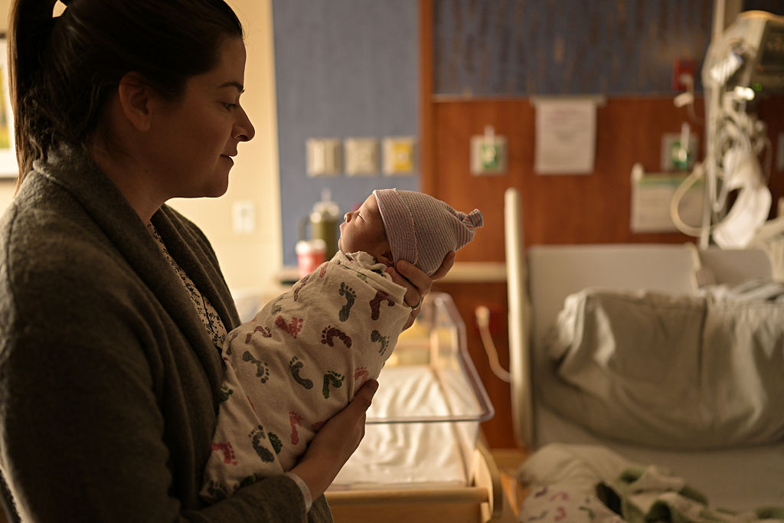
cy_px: 262
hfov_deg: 54.4
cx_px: 392
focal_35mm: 35
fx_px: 762
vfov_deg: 37.9
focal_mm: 35
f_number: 1.8
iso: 800
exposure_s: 1/250
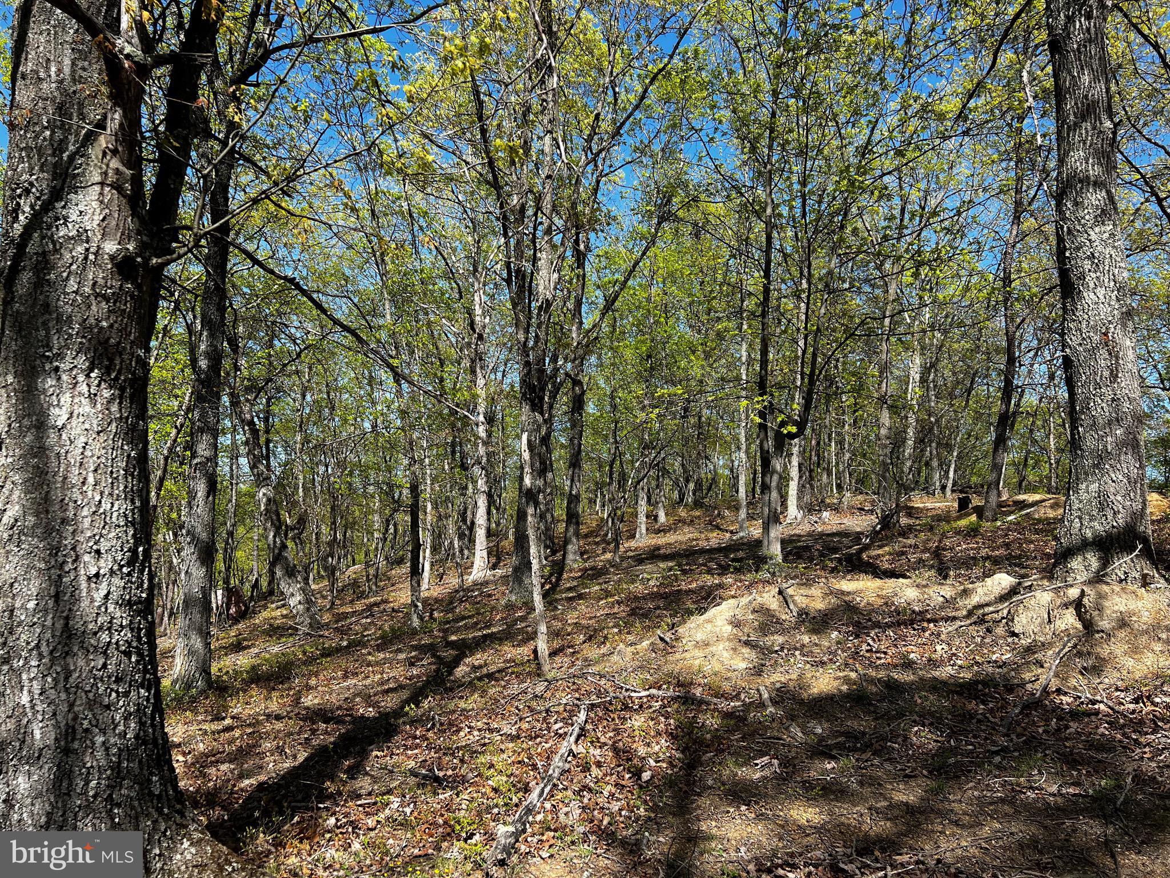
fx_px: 879
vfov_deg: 53.1
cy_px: 439
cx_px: 585
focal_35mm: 26
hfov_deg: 67.3
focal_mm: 5.7
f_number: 1.5
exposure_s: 1/1972
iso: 50
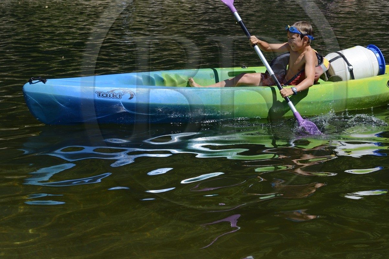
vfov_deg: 15.5
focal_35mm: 88
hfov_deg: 23.1
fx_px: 950
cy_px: 90
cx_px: 212
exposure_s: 1/400
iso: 400
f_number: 11
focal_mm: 66
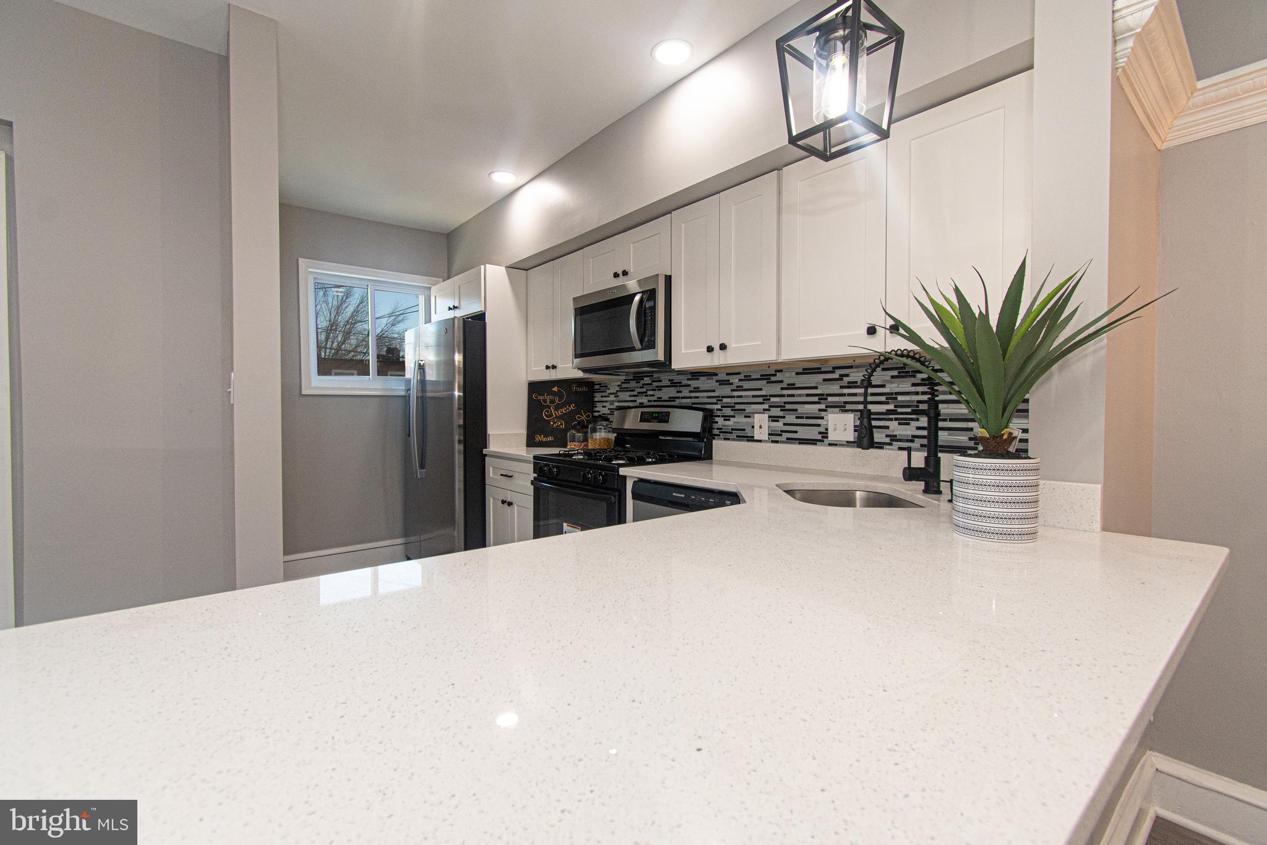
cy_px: 422
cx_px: 634
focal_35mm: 15
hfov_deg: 100.4
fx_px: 528
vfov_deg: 77.3
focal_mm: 10
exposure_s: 1/125
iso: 400
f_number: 5.6
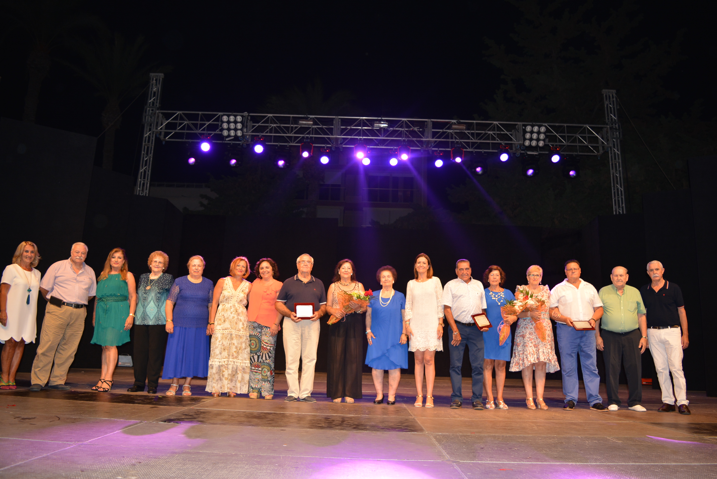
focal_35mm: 27
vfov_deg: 48.0
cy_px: 240
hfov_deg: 67.3
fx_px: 538
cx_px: 358
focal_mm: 18
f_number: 4
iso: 400
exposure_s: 1/60
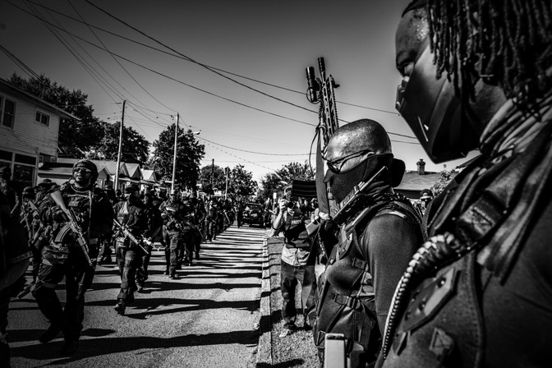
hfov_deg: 71.5
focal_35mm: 25
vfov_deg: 51.3
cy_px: 184
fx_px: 383
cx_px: 276
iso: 100
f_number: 8
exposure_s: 1/250
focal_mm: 25
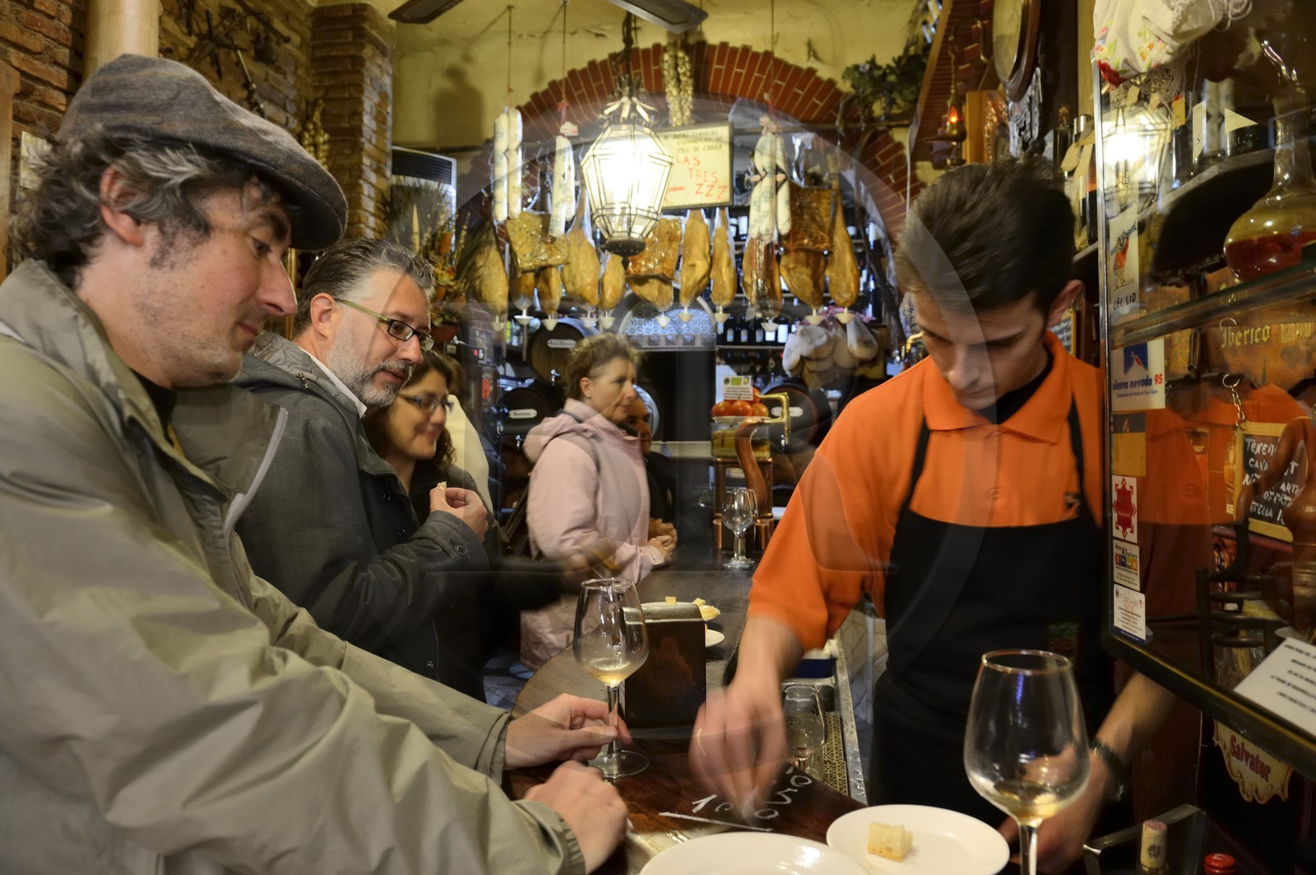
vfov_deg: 53.1
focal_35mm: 24
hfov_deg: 73.8
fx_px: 877
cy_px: 438
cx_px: 658
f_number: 5
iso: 1600
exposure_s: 1/6
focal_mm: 24
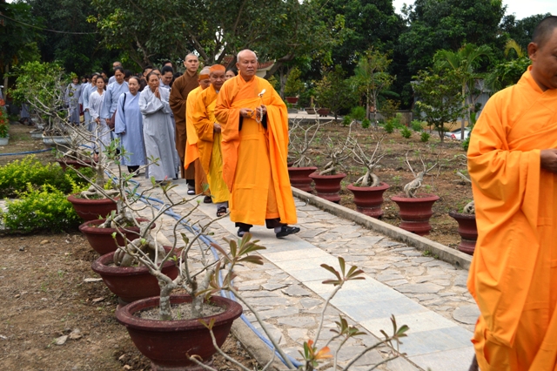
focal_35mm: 48
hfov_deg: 41.1
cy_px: 186
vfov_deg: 28.0
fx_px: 742
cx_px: 278
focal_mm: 32
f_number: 6.3
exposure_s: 1/160
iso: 100
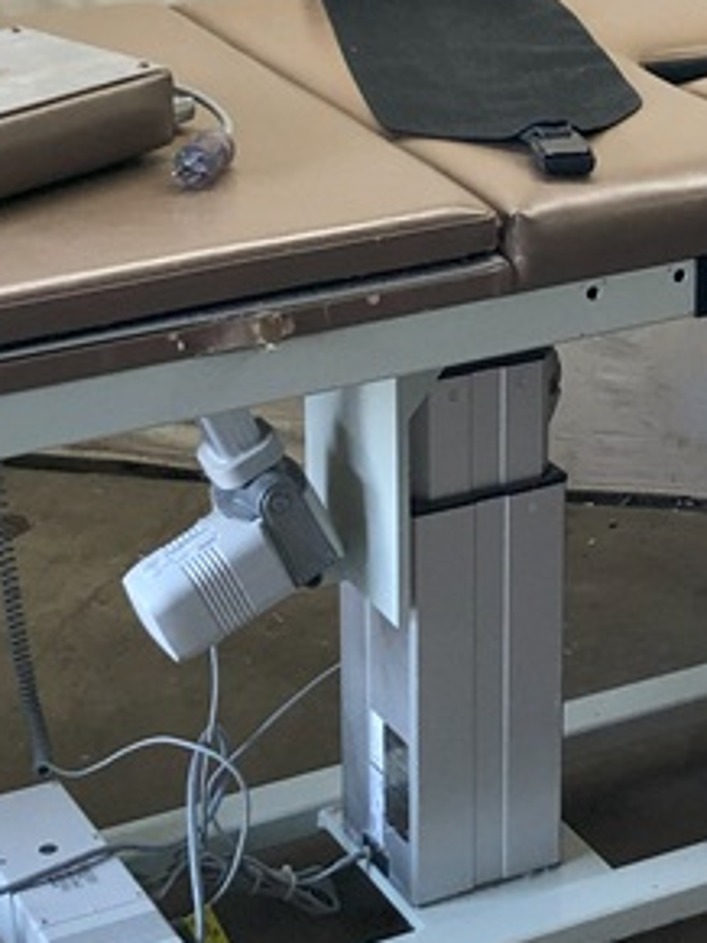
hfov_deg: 15.1
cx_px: 561
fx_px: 2643
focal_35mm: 97
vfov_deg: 20.1
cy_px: 275
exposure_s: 1/40
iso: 25
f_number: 1.8
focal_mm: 3.99
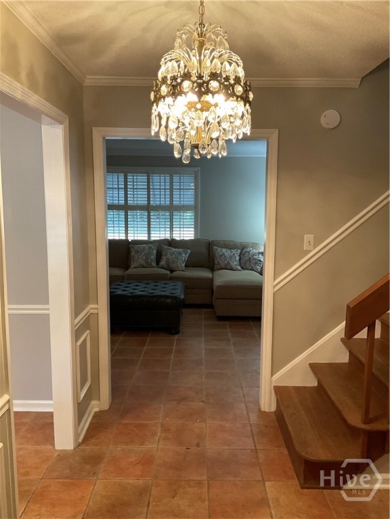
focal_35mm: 29
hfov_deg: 48.2
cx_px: 195
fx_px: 436
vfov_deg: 61.7
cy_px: 260
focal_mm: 3
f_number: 1.8
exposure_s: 1/60
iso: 125
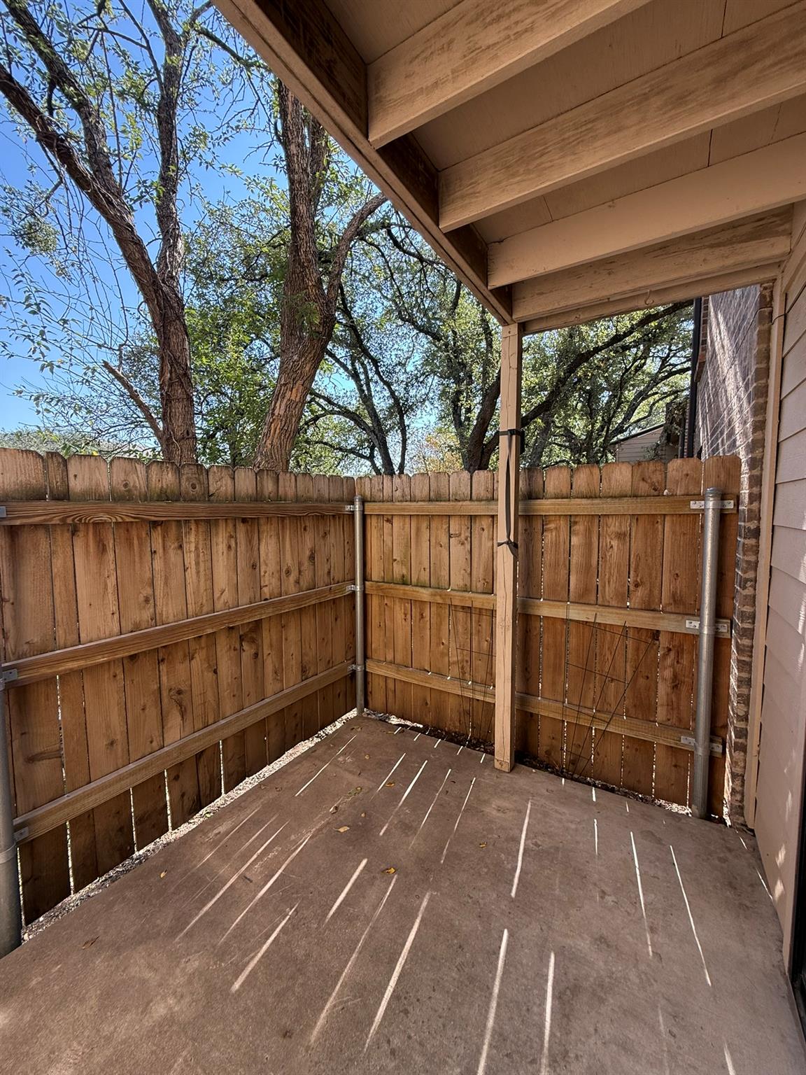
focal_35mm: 14
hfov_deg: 85.7
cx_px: 403
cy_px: 538
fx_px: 435
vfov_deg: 102.1
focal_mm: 2.22
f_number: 2.2
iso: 64
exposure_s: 1/335
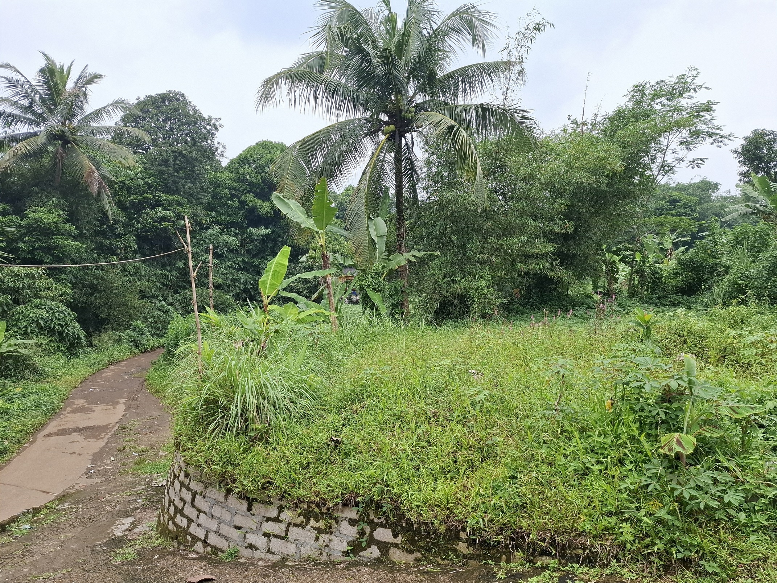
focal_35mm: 23
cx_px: 388
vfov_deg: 58.9
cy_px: 292
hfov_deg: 73.9
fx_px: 516
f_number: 1.8
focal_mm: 5.54
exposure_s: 1/1316
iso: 50
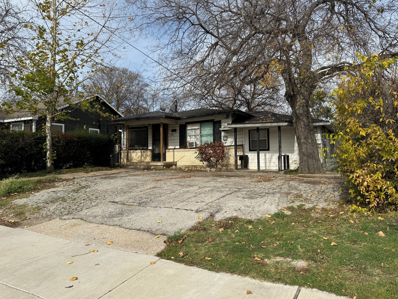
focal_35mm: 25
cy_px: 145
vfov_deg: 54.9
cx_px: 200
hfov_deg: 69.4
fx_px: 287
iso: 80
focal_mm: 6.86
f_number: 1.78
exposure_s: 1/4608
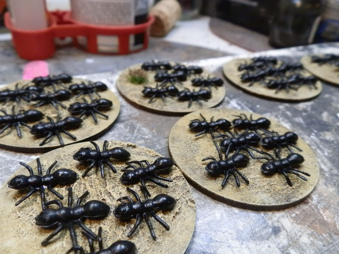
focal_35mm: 28
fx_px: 274
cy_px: 127
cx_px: 170
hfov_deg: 63.4
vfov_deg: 49.7
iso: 400
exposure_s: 1/160
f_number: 3.1
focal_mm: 5
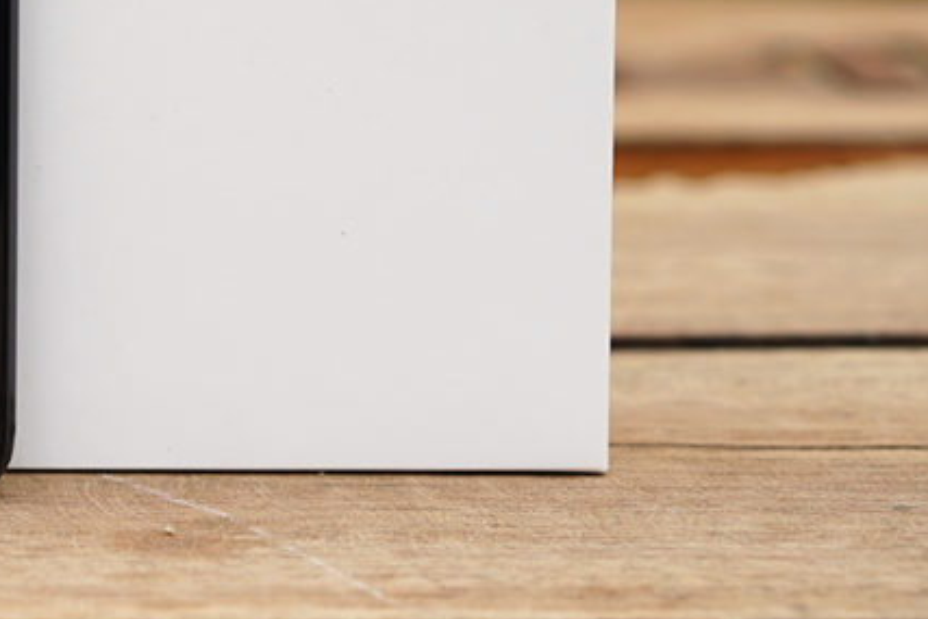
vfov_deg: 7.0
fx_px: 4977
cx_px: -341
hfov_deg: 10.4
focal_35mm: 193
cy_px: -209
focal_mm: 55
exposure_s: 1/160
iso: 200
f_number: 4
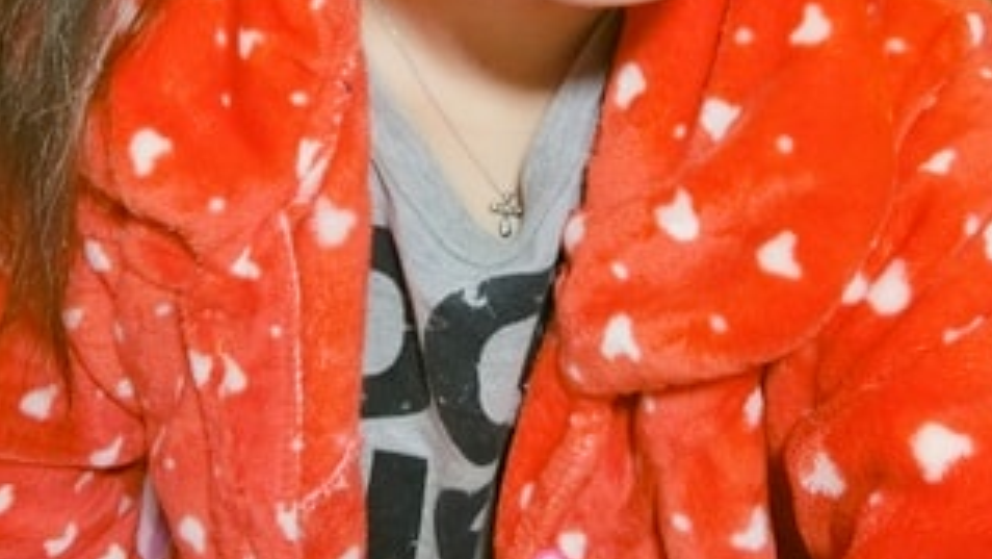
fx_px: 947
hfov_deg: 55.2
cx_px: 529
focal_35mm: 36
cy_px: -84
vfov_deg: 29.1
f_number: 2.8
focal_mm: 4.58
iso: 160
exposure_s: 1/50
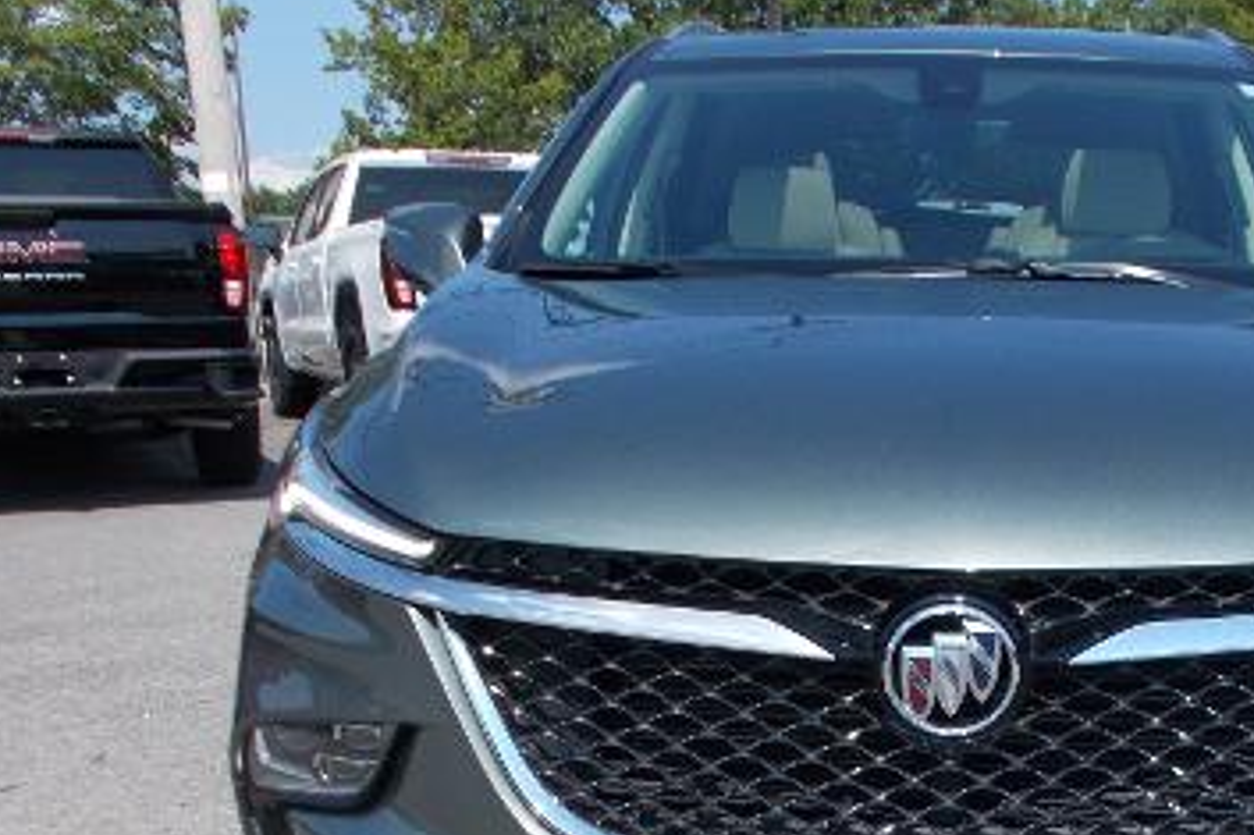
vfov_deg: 26.6
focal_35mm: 49
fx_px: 1706
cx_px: 938
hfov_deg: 39.3
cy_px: 746
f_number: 8
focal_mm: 4.6
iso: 80
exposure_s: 1/160
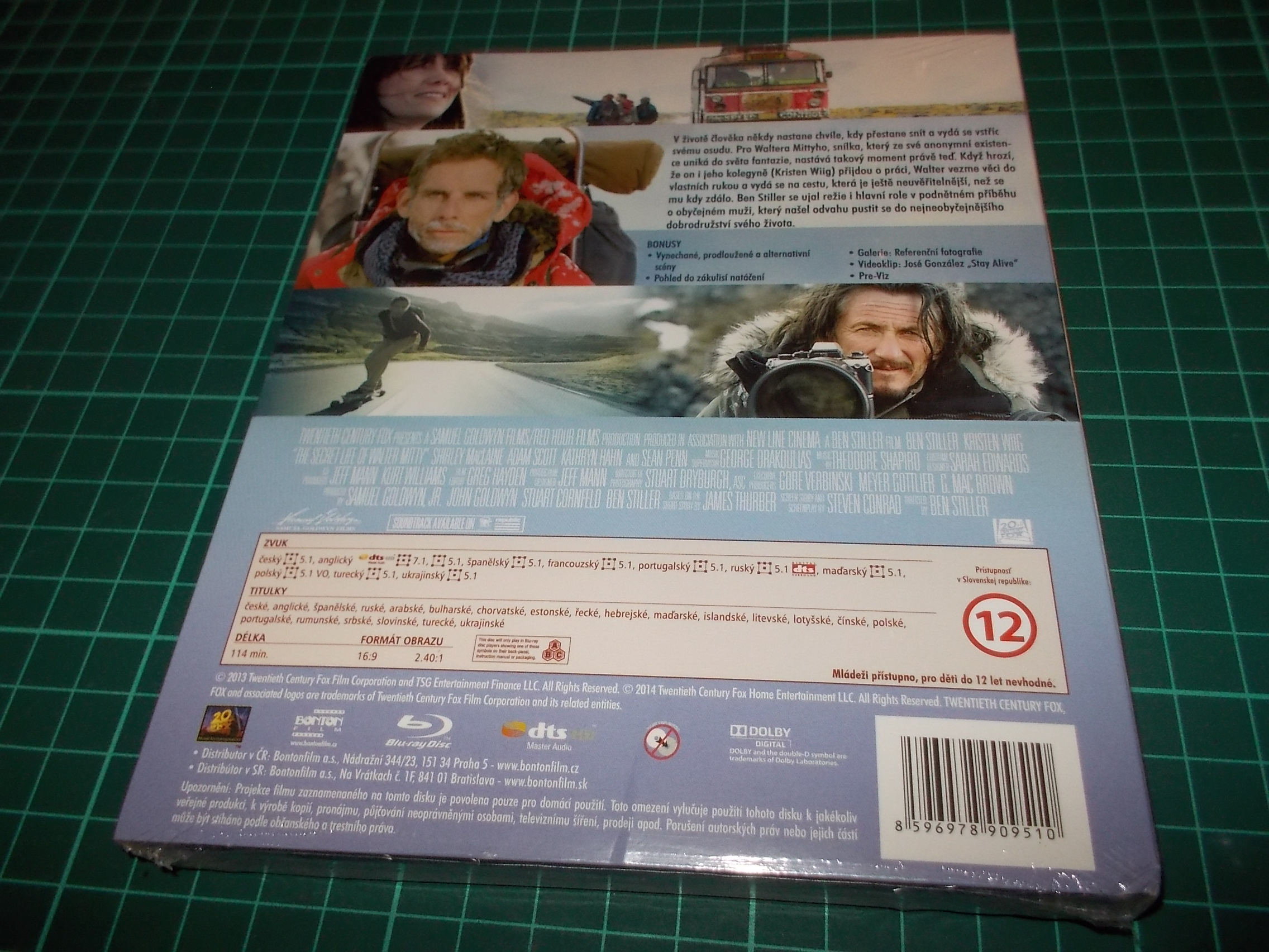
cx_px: 634
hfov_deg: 61.7
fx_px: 1063
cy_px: 476
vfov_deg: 48.2
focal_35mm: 29
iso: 200
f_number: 3.3
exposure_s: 1/30
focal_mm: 4.1
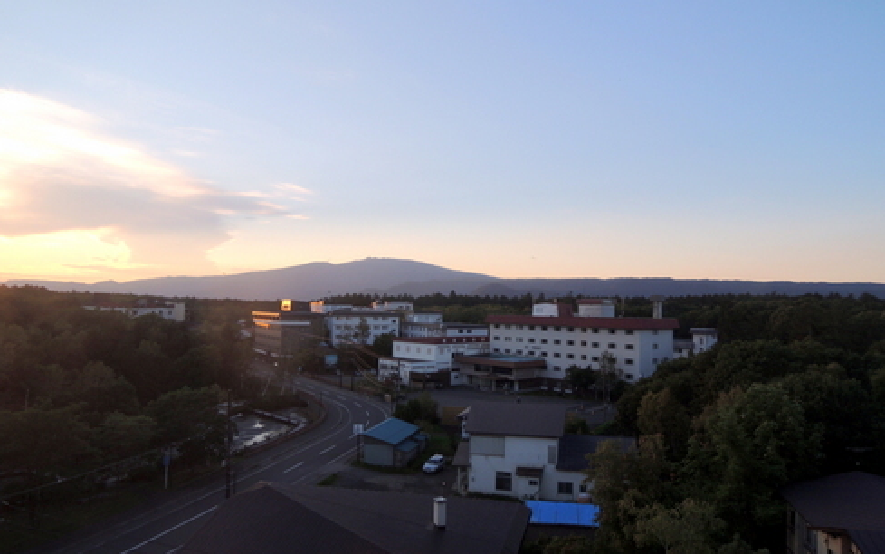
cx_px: 447
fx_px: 627
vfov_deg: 47.6
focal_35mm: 26
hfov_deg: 70.4
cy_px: 282
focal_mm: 4.3
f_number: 2.8
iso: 100
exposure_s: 1/400
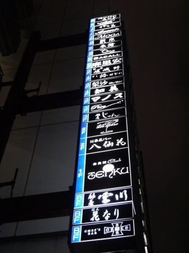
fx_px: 422
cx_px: 94
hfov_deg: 25.2
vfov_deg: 33.2
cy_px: 126
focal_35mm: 58
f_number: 5.2
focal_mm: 29
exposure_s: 1/40
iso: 1600
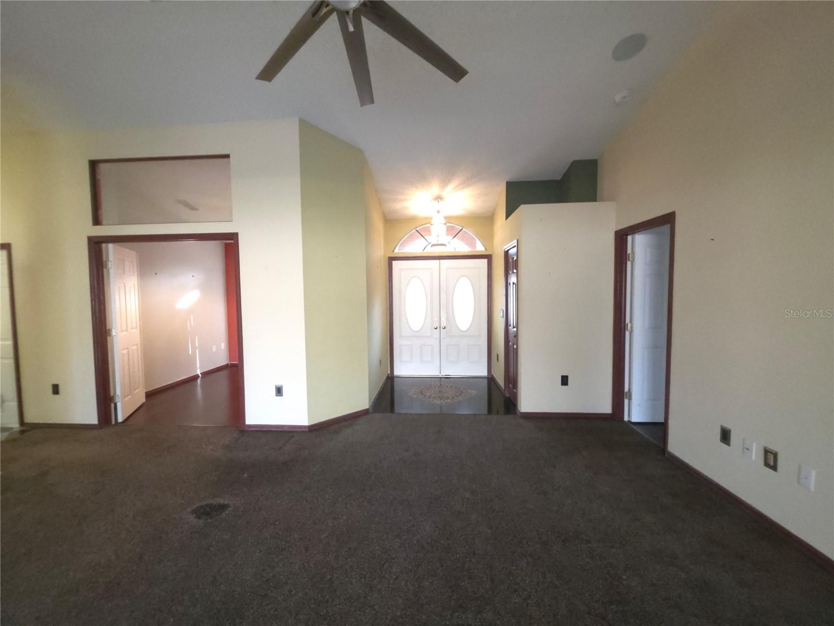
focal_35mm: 13
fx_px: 313
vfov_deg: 89.9
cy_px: 313
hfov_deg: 106.2
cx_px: 417
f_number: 1.9
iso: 1600
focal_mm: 2.2
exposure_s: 1/180
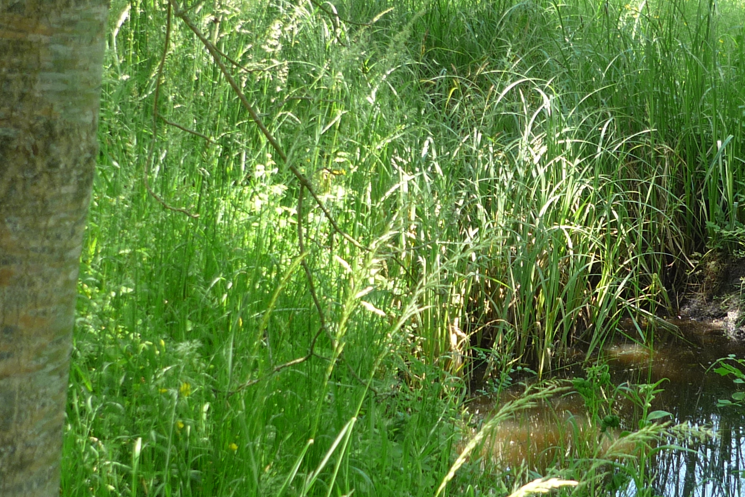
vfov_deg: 15.7
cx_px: 515
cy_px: 244
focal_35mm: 87
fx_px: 1800
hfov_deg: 23.2
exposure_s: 1/80
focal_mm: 7.2
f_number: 3
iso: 100
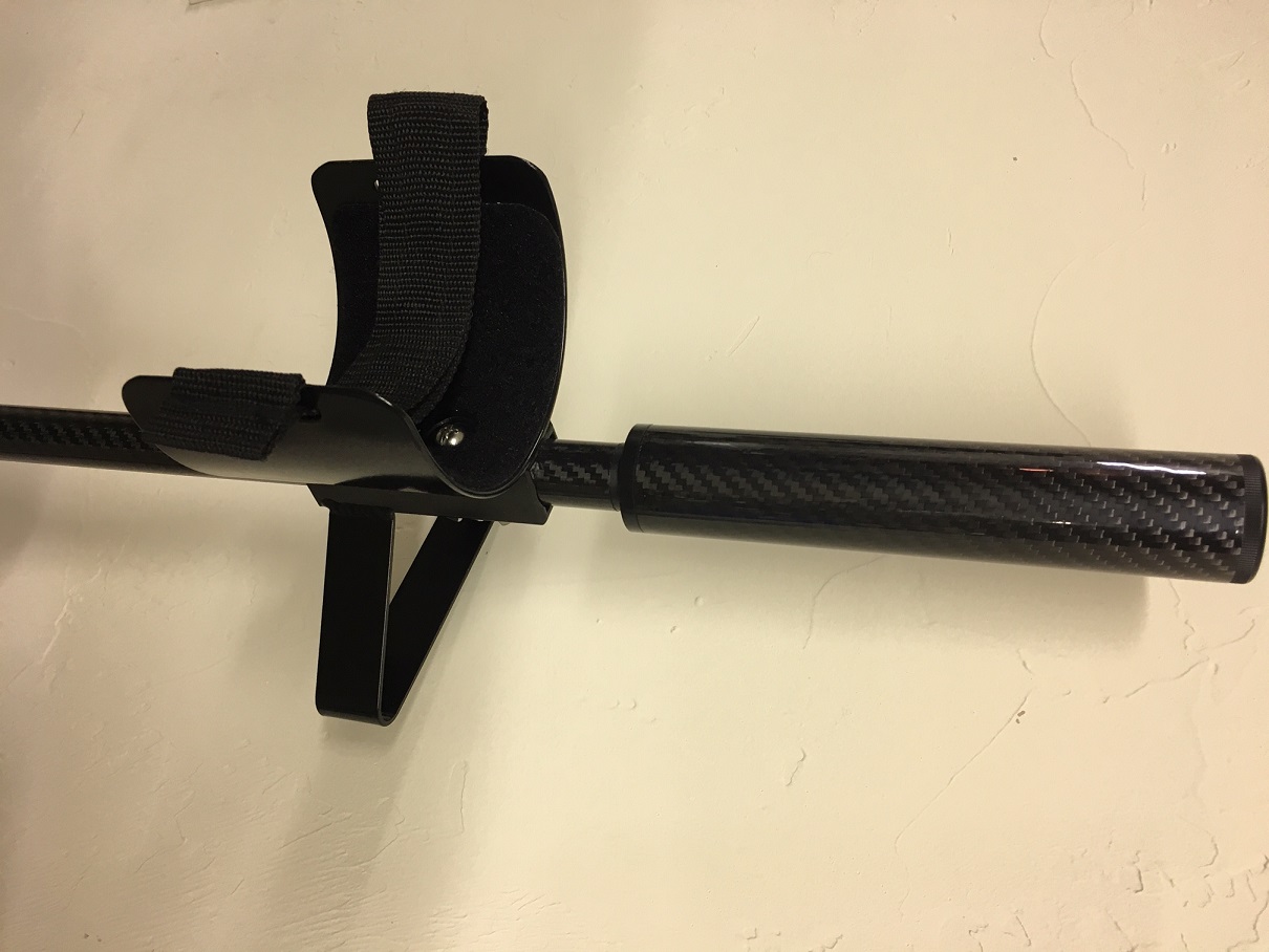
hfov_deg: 61.6
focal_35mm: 29
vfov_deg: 48.2
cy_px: 476
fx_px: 1063
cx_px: 634
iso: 64
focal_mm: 4.15
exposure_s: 1/30
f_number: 2.2
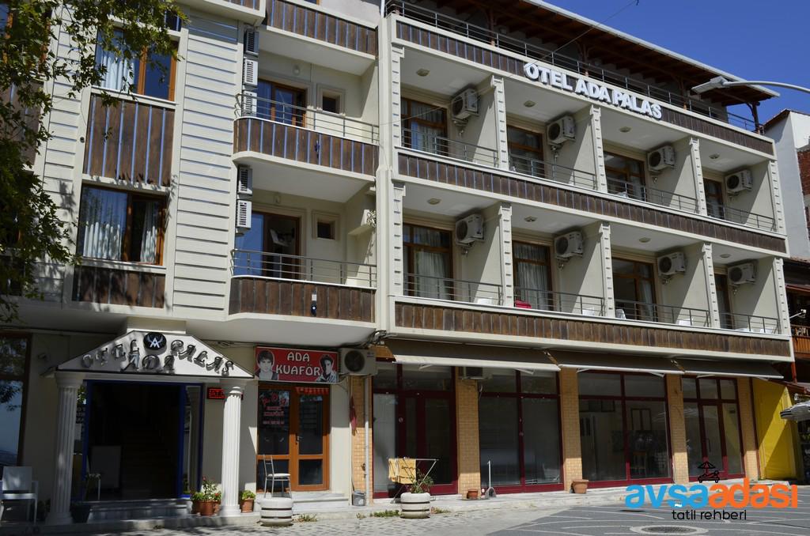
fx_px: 808
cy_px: 268
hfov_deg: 53.2
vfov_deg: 36.7
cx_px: 405
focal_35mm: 36
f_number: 9.5
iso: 100
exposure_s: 1/350
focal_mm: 24
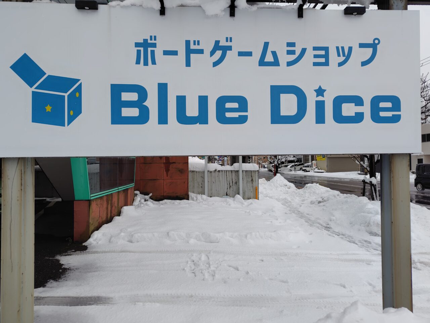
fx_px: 286
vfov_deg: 58.9
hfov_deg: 73.9
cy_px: 162
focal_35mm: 23
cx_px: 215
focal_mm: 5.6
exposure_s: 1/1208
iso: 50
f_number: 1.9
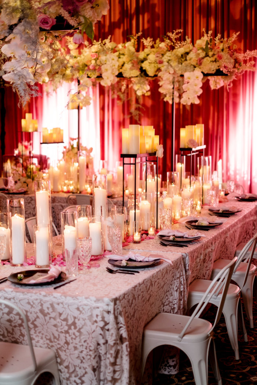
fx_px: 567
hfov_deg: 25.5
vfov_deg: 37.5
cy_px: 192
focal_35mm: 53
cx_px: 128
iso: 500
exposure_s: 1/200
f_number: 1.4
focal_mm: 35
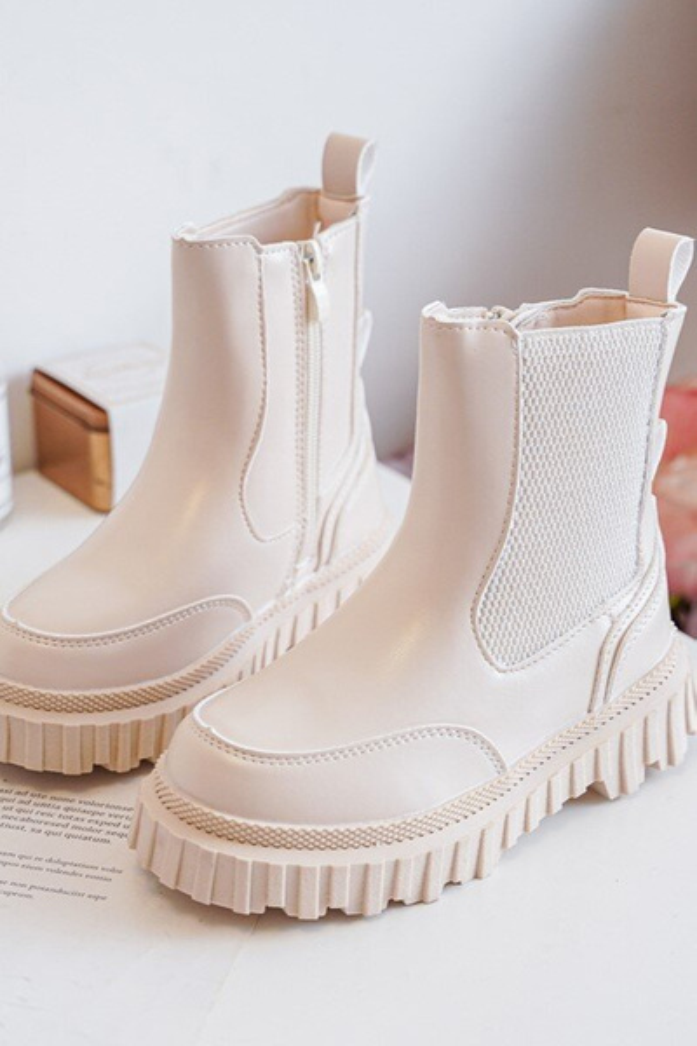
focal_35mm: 45
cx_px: 348
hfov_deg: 29.9
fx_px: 1307
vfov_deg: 43.6
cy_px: 523
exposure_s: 1/100
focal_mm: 45
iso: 500
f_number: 4
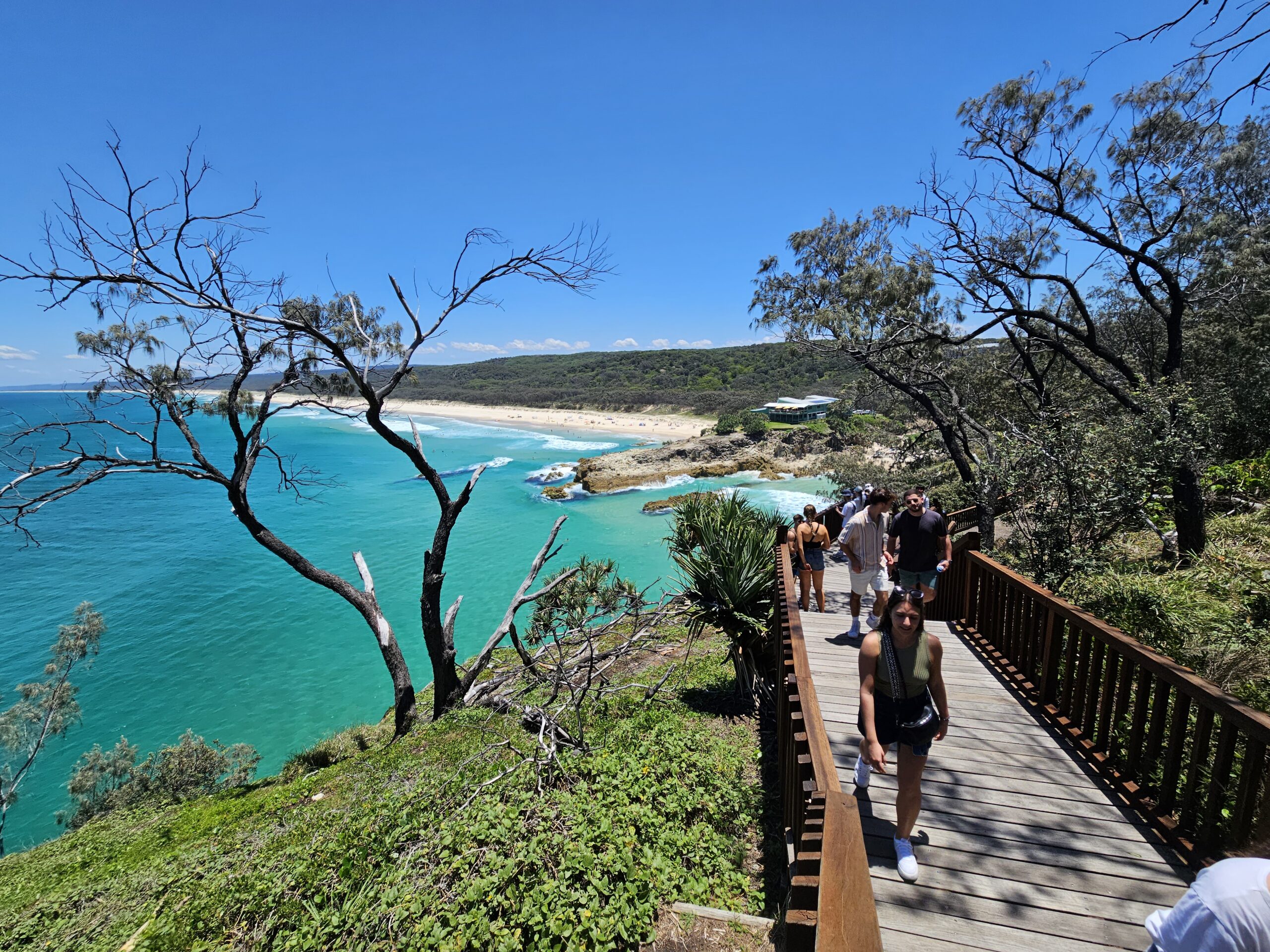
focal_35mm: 13
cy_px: 476
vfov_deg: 89.9
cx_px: 635
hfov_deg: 106.2
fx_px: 477
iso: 50
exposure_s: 1/2657
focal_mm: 2.2
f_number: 2.2
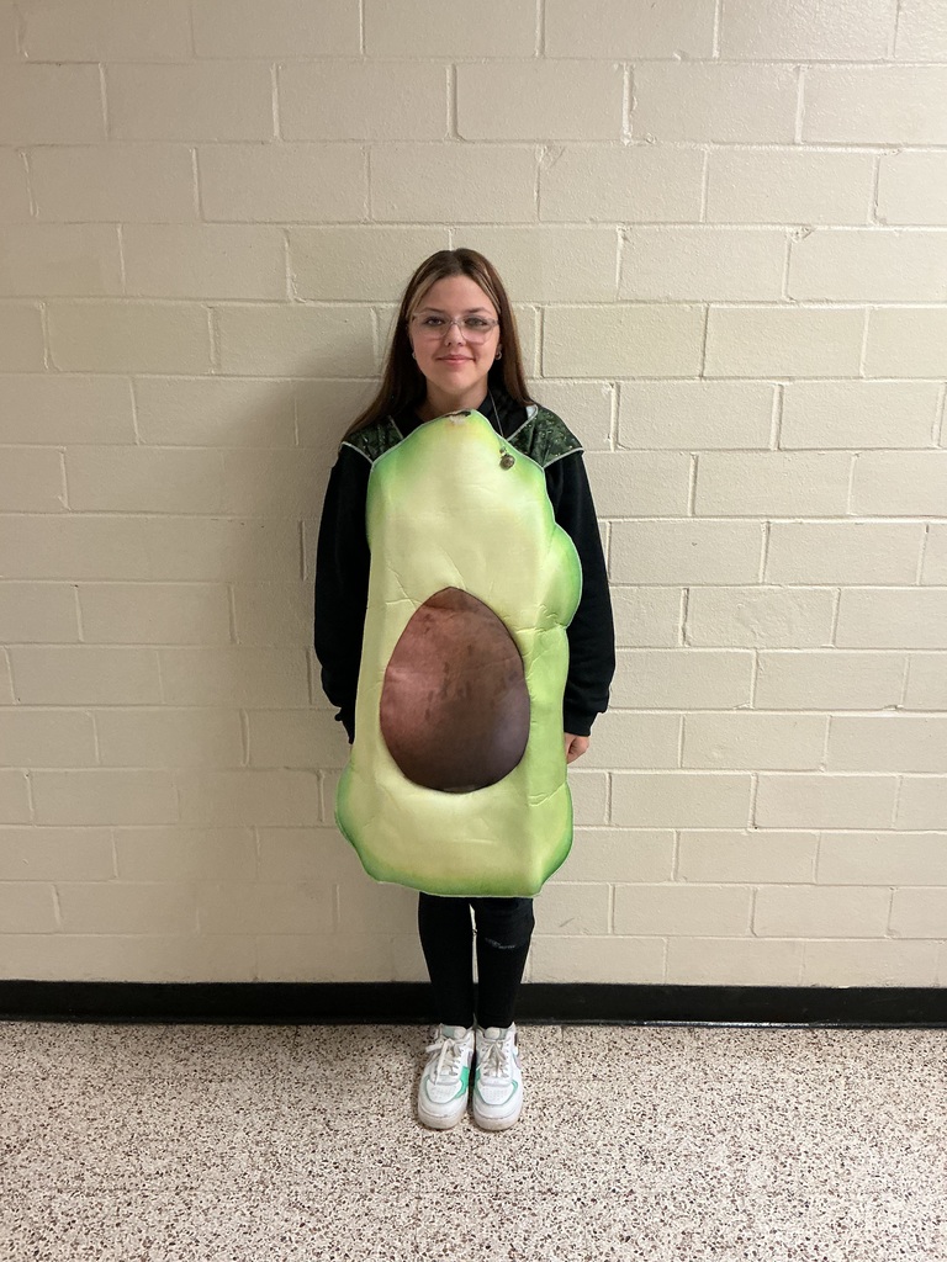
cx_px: 474
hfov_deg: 48.2
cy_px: 631
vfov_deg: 61.7
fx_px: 1058
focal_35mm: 29
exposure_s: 1/50
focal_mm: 3
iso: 200
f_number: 1.8
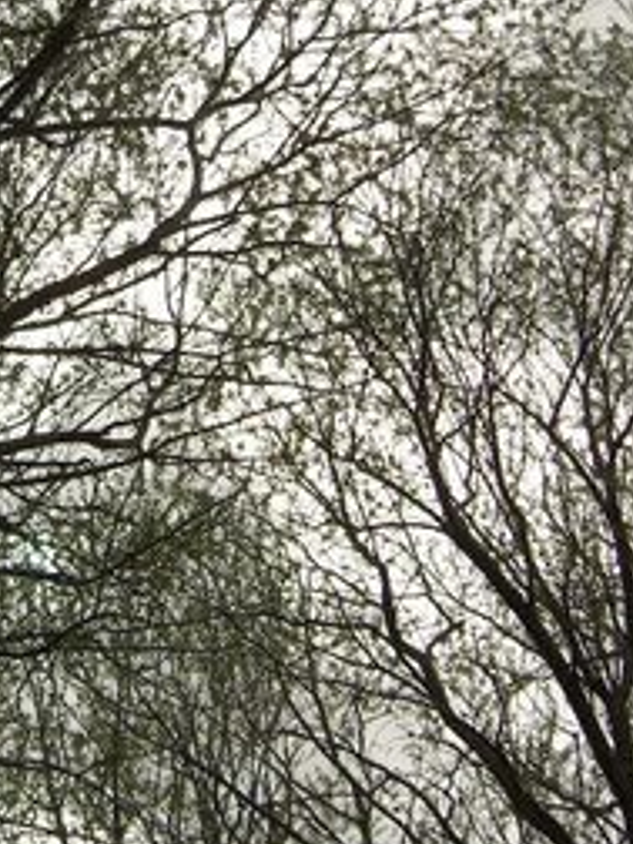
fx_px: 1975
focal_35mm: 81
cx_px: 161
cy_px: 199
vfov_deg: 23.8
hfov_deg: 18.1
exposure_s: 1/400
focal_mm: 7.3
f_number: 7
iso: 80
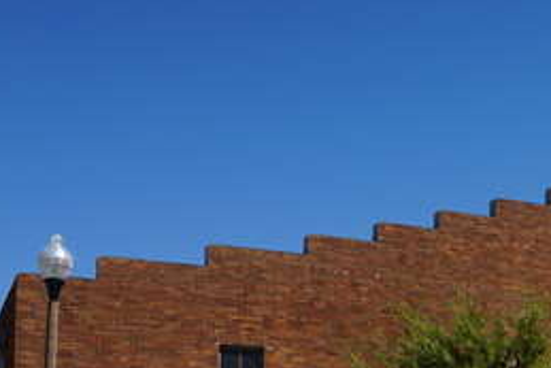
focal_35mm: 74
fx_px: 1133
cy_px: 426
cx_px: 589
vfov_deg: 17.7
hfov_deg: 25.5
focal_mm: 16
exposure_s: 1/200
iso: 100
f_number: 11
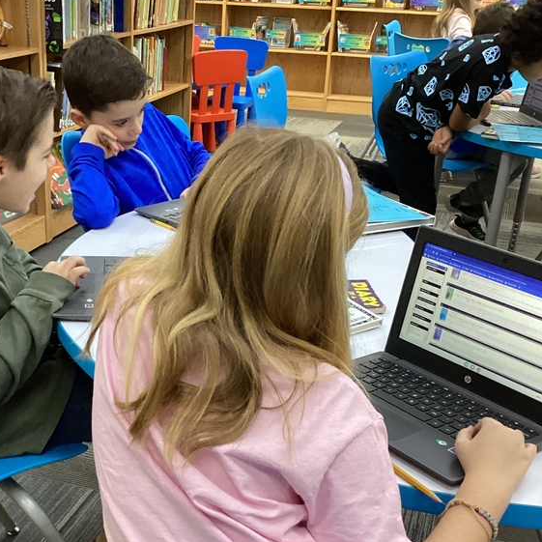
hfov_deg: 33.8
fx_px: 886
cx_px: 187
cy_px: 335
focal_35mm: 50
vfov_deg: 33.9
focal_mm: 3.3
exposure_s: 1/60
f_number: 2.4
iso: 320
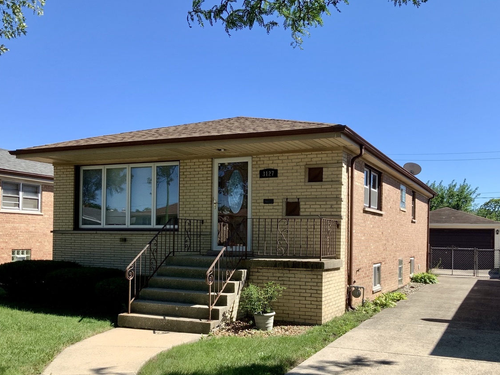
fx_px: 534
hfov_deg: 50.1
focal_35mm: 37
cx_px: 263
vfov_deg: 38.4
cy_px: 232
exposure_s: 1/1451
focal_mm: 3
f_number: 1.8
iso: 16
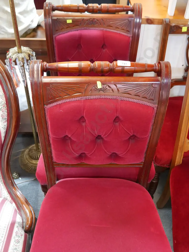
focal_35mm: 38
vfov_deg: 49.0
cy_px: 126
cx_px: 94
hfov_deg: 37.8
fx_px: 276
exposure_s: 1/60
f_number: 4.1
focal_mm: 19
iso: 2500
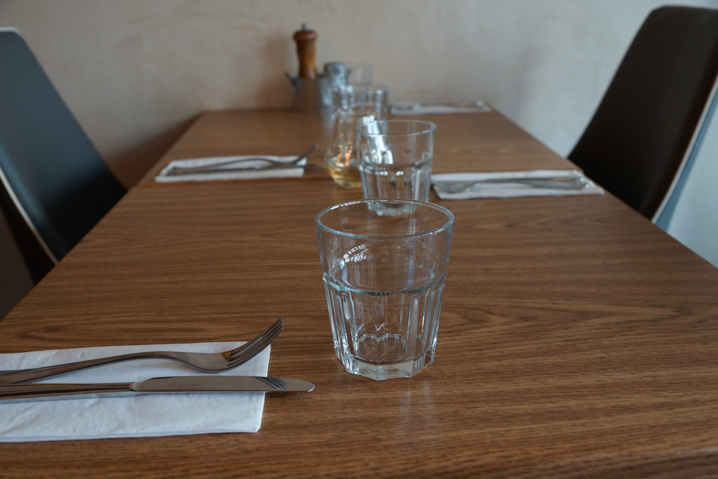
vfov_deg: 36.9
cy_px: 240
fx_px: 718
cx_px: 359
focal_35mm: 36
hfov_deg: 53.1
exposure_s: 1/60
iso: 800
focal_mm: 24
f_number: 4
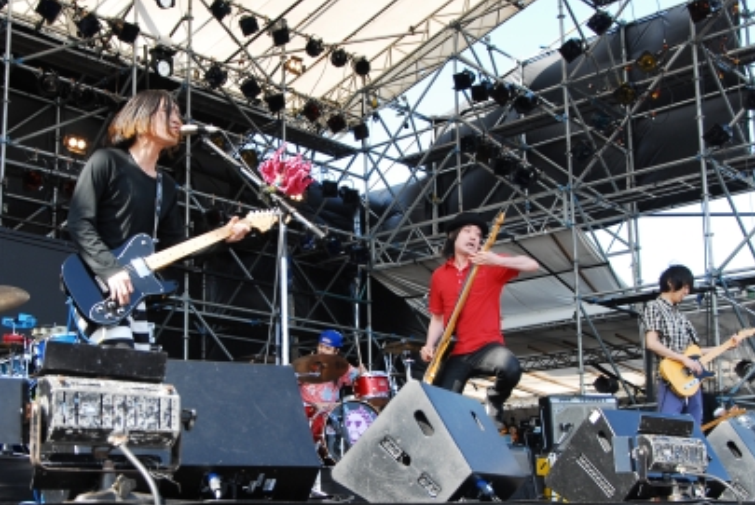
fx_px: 1071
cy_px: 301
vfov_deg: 26.5
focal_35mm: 51
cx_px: 304
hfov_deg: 38.7
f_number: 6.3
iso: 200
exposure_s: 1/200
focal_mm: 26
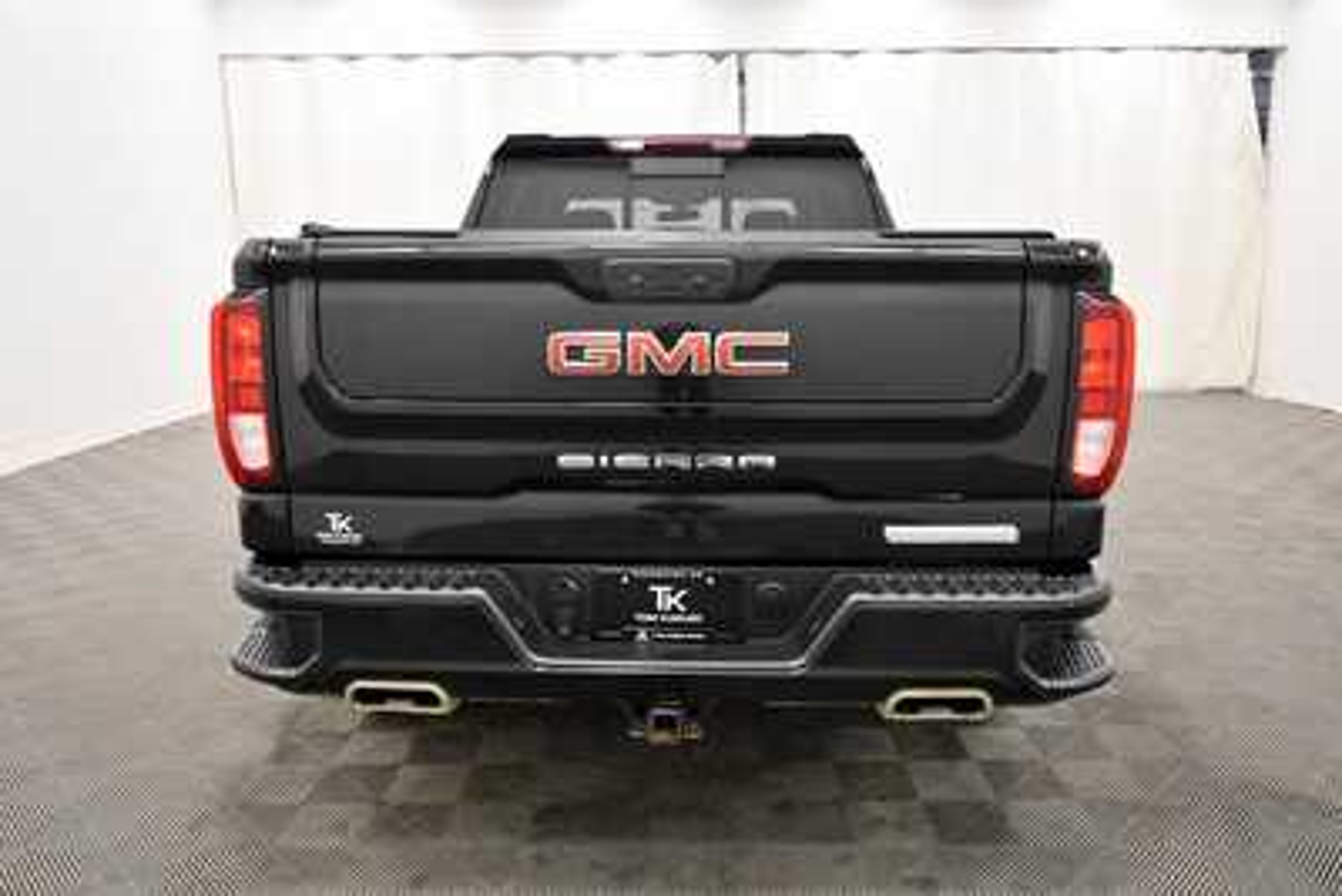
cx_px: 671
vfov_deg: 51.3
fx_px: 932
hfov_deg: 71.5
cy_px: 448
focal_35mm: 25
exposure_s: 1/125
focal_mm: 17
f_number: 5.3
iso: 1600
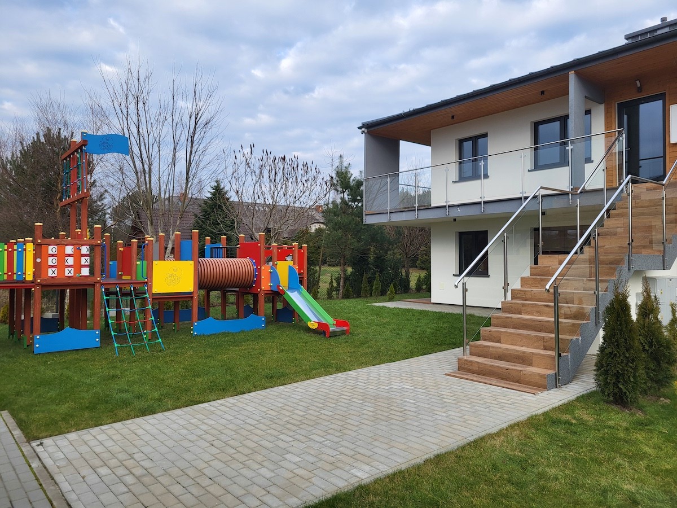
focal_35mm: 26
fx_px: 508
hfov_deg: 67.3
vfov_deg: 53.1
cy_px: 254
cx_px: 338
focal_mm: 5.4
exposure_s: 1/917
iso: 40
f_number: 1.8
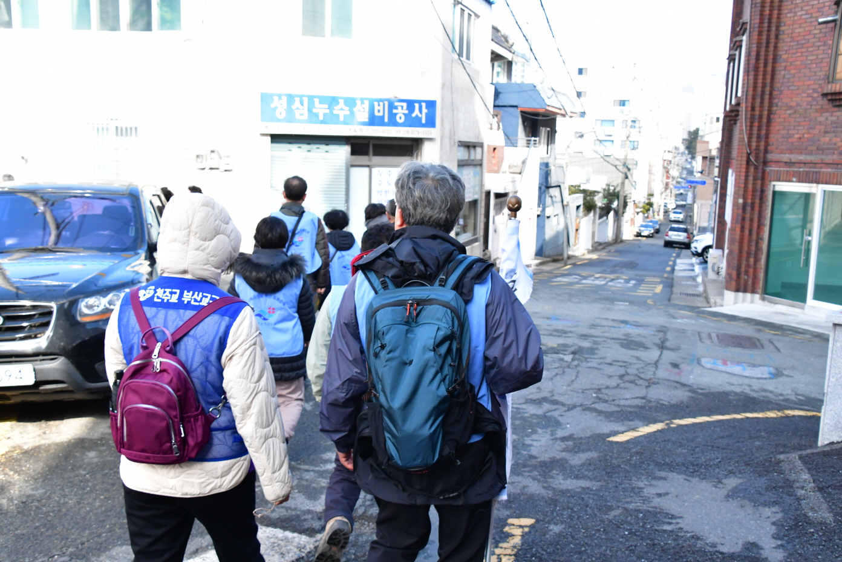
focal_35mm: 33
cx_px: 421
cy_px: 281
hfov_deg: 57.2
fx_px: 772
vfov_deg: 40.0
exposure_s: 1/640
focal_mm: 22
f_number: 8
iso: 1600
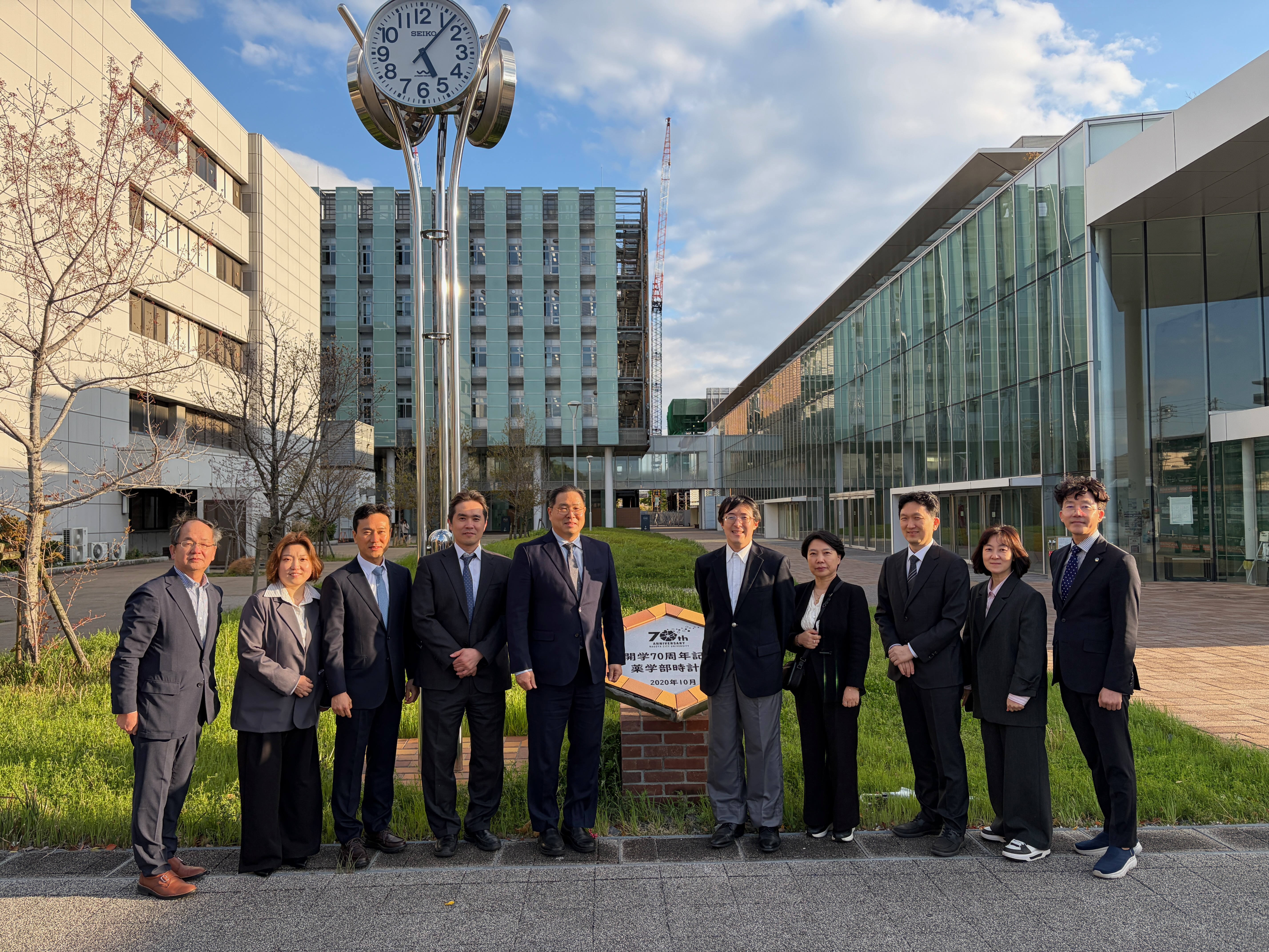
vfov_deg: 53.1
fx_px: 953
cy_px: 476
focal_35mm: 26
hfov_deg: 67.3
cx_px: 634
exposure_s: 1/1117
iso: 50
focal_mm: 5.96
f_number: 1.6
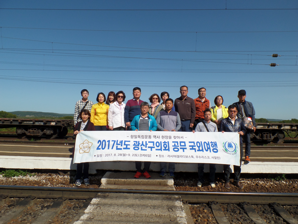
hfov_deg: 73.9
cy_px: 112
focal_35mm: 23
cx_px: 149
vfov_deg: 58.9
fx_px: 198
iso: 100
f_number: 4
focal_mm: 4.1
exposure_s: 1/1500
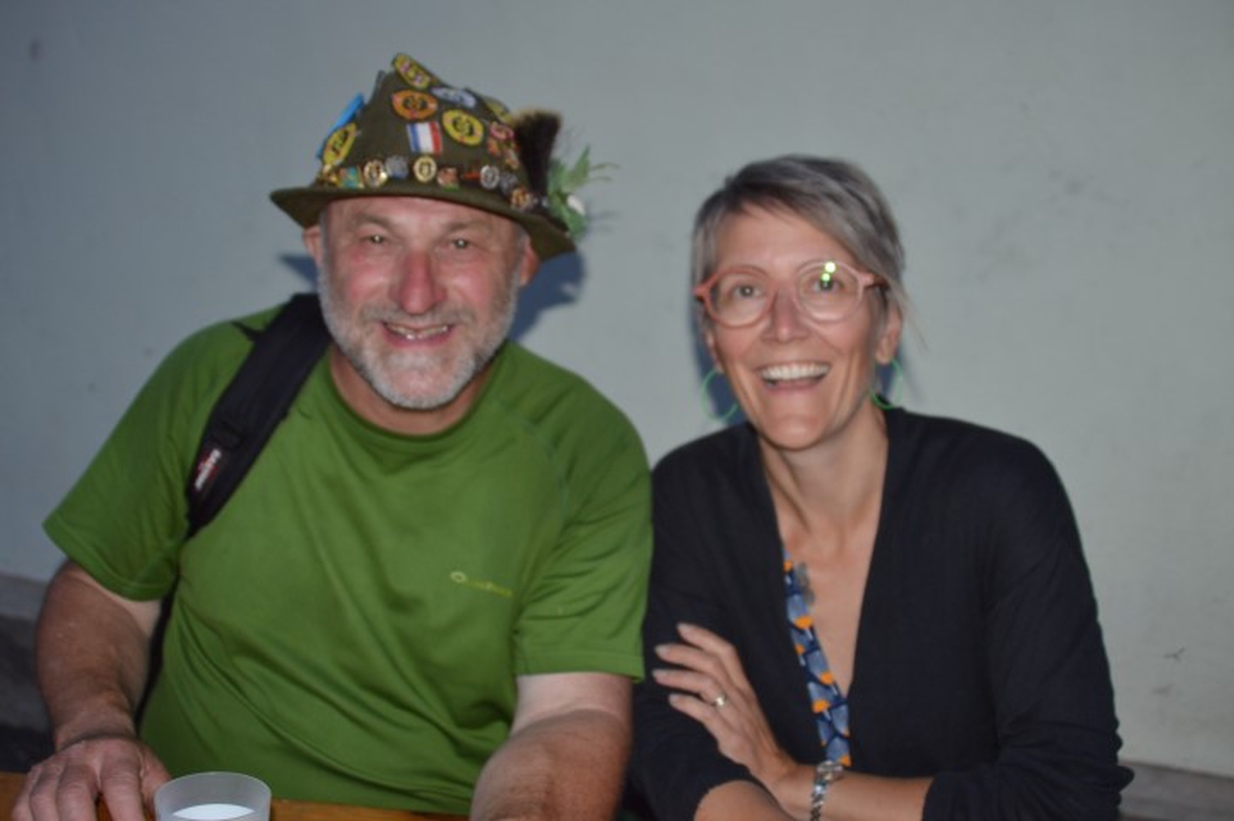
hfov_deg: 46.4
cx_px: 617
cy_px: 410
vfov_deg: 31.8
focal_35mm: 42
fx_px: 1438
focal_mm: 28
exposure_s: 1/60
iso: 400
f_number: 3.5
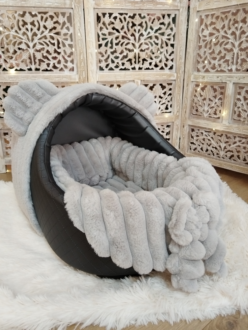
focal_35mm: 26
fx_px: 248
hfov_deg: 53.1
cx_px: 124
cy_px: 165
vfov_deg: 67.3
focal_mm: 4.95
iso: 640
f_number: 1.9
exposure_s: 1/33.3
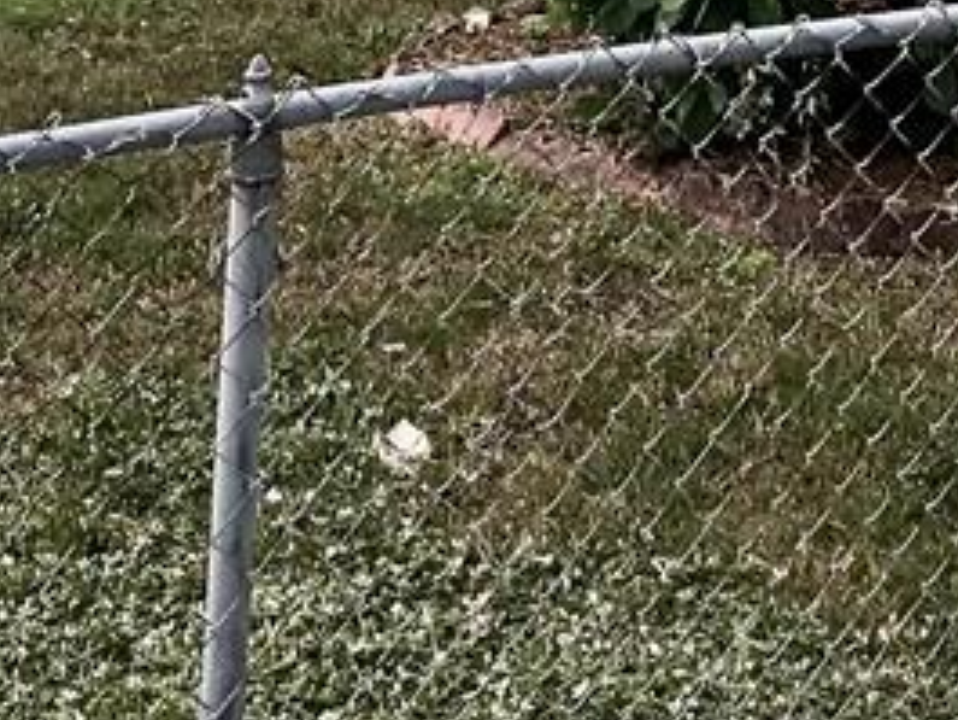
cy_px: -579
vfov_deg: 12.5
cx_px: 777
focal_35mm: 108
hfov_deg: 18.0
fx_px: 2990
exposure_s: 1/1259
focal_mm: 3.99
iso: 20
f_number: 1.8
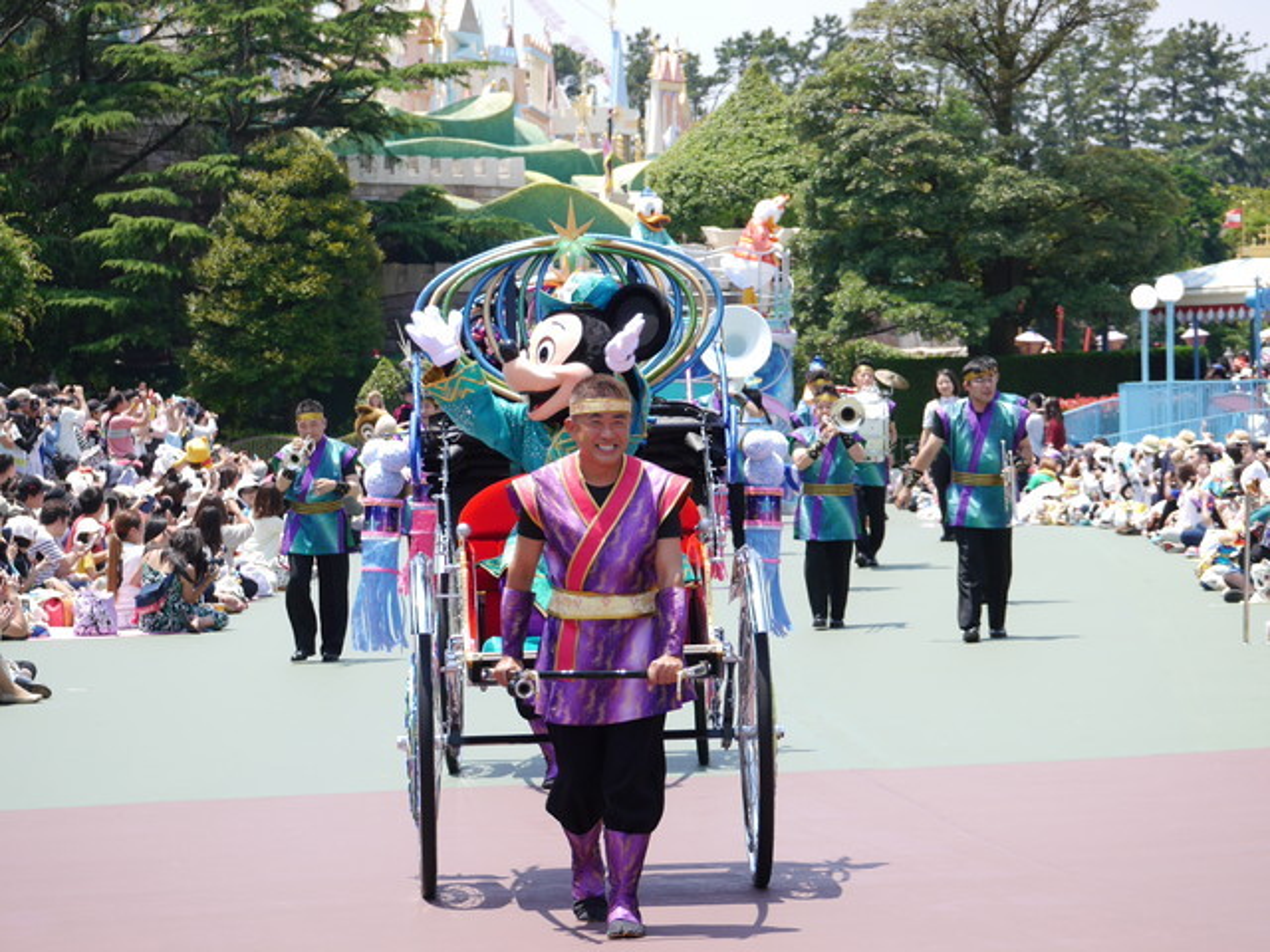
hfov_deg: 12.3
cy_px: 476
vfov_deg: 9.3
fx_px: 5870
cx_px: 635
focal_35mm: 160
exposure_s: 1/320
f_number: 5.6
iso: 160
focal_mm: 80
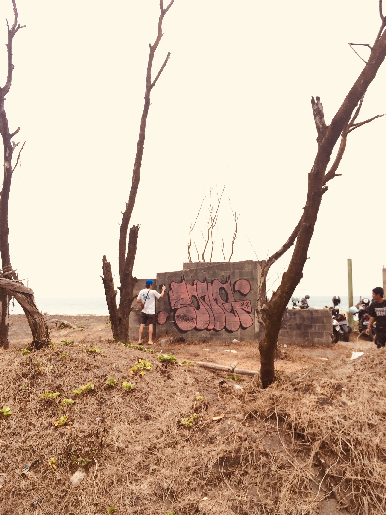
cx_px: 193
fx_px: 431
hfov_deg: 48.2
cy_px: 258
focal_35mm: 29
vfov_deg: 61.7
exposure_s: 1/100
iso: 40
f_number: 2.2
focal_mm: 4.15
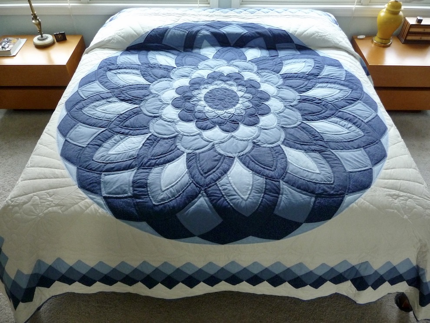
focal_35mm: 28
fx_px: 348
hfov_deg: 63.4
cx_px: 215
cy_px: 162
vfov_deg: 49.8
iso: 400
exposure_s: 1/20
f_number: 3.3
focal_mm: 4.7
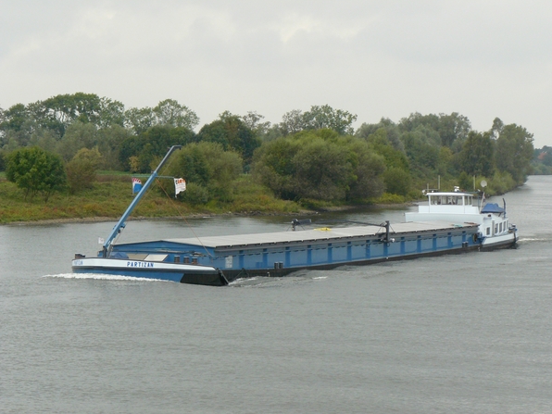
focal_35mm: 148
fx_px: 2360
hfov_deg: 13.3
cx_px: 276
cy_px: 207
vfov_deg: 10.0
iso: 200
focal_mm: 24.6
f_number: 5.6
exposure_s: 1/250
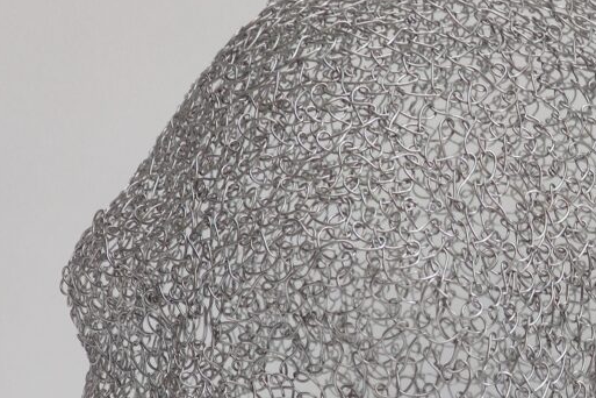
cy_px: 342
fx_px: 1788
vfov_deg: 12.6
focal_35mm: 108
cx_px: 435
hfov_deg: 18.8
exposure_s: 1/50
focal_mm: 5.54
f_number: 2.4
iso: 432
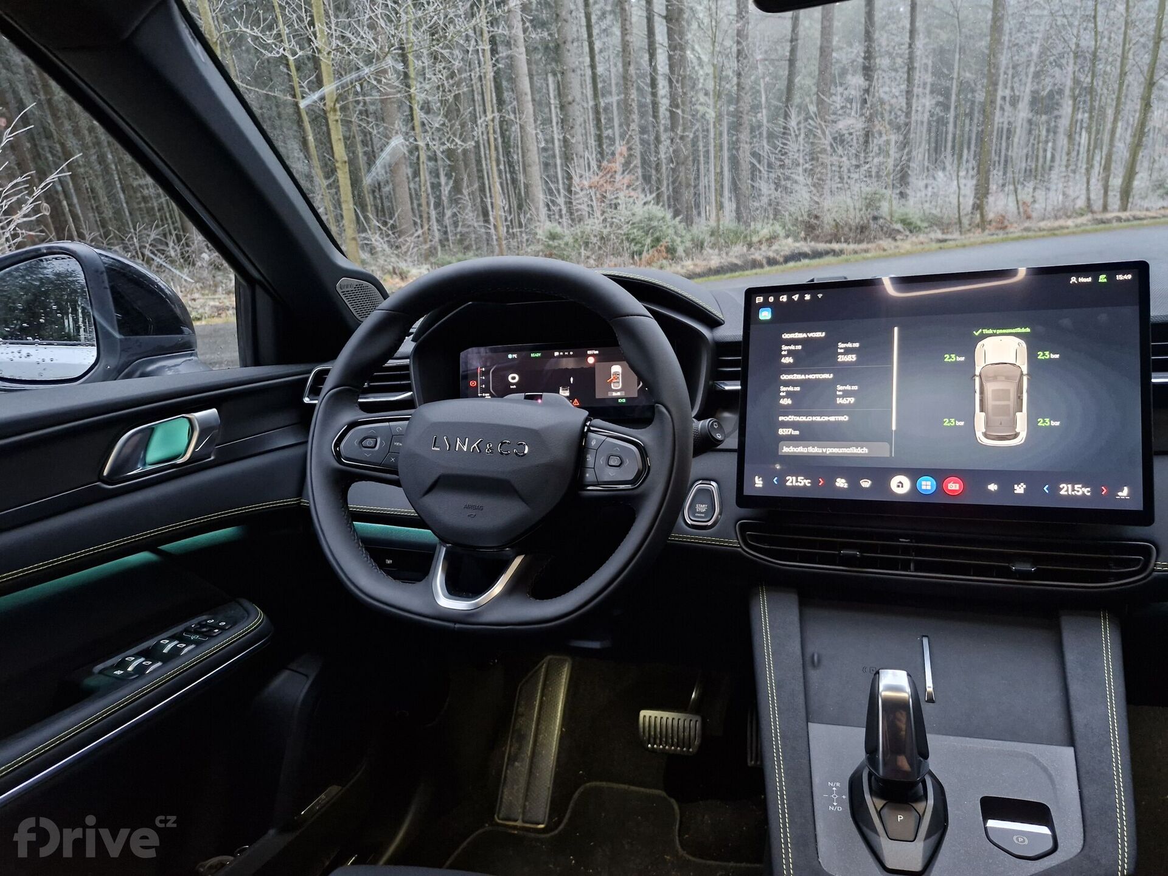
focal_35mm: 23
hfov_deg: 73.9
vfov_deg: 58.9
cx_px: 584
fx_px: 776
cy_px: 438
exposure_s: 1/25
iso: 640
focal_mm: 5.54
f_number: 1.8
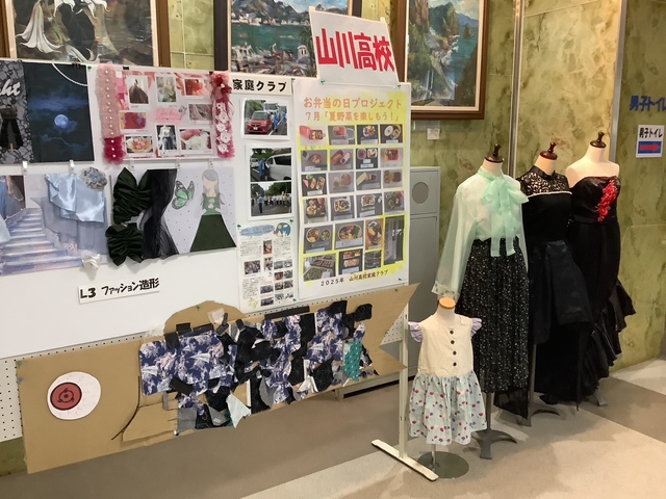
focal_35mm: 31
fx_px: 596
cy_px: 250
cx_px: 333
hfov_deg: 58.4
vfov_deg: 45.4
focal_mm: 3.3
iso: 250
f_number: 2.4
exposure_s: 1/60
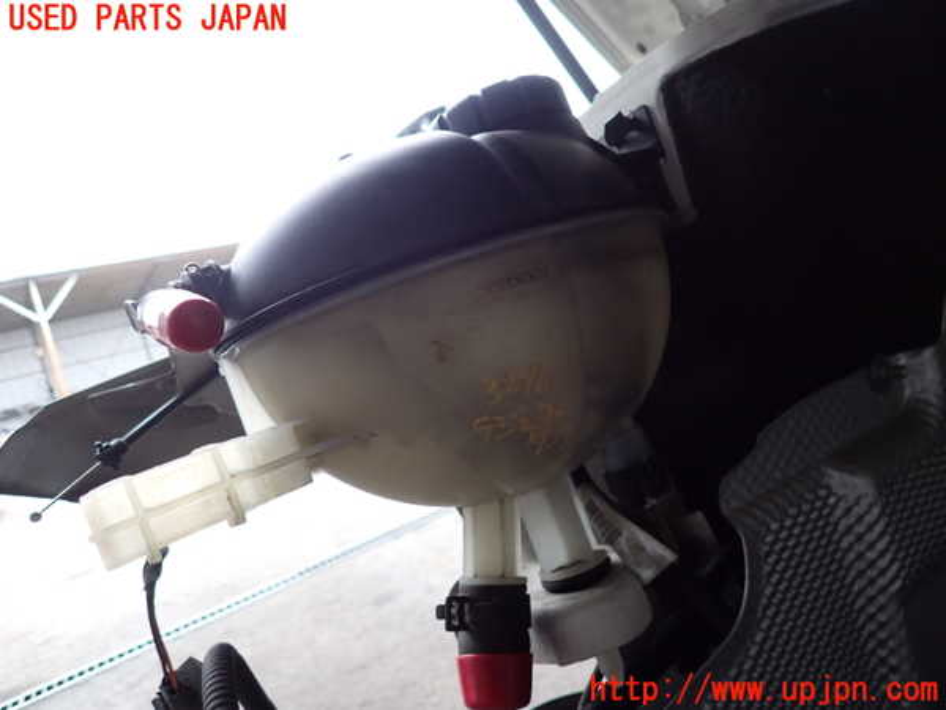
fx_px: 683
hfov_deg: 69.4
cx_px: 473
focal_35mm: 25
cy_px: 355
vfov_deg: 54.9
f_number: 2
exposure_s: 1/50
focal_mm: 4.5
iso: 200
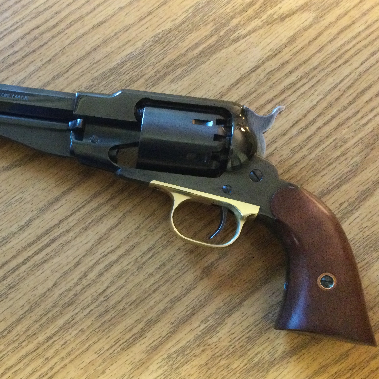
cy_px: 221
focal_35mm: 47
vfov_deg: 36.0
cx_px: 79
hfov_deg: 35.0
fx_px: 582
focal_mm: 3.3
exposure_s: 1/15
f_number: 2.4
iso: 320
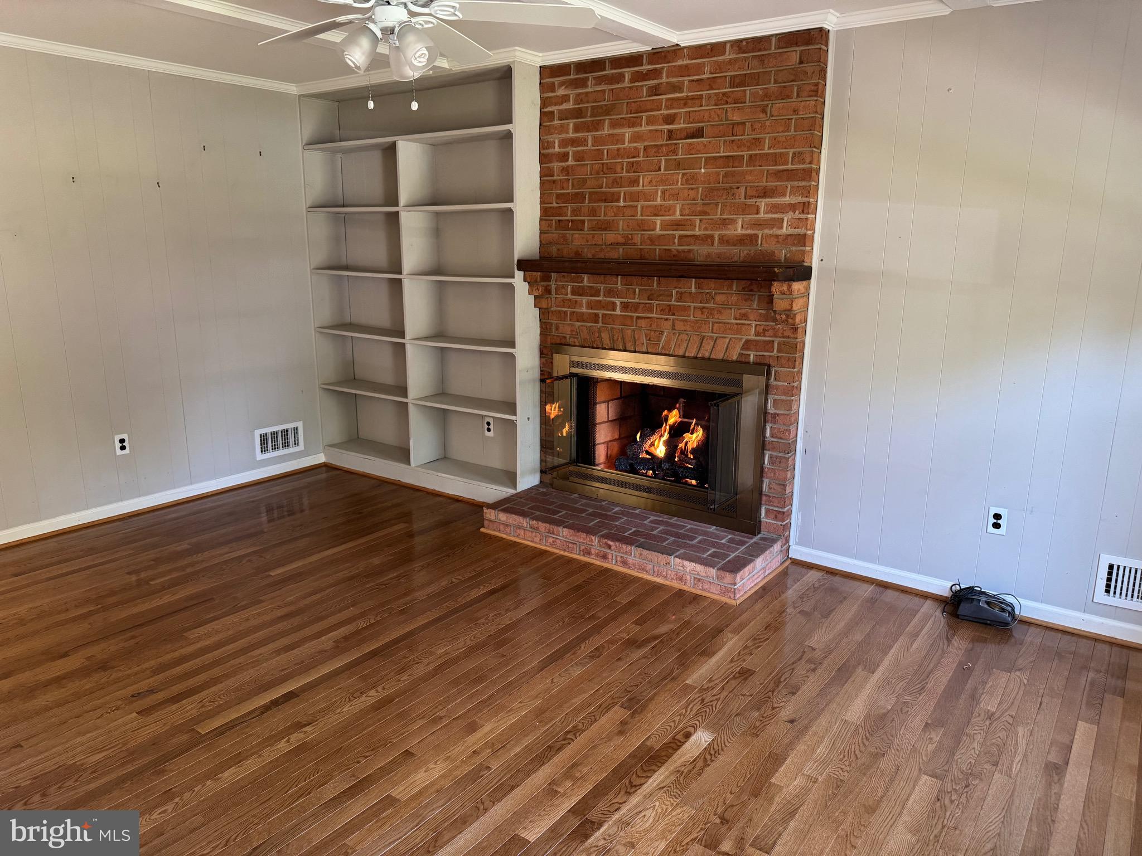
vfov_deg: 56.8
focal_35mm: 24
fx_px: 792
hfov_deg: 71.6
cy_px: 428
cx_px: 571
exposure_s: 1/60
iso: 250
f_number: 1.78
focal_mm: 6.76
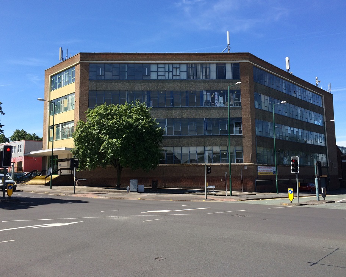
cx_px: 174
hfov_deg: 57.2
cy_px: 138
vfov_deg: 47.1
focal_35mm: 31
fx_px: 317
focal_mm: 4.15
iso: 32
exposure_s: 1/1325
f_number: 2.2
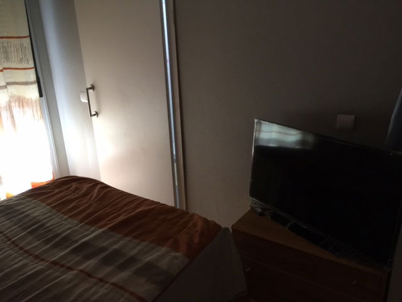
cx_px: 201
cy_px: 151
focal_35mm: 29
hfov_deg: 61.7
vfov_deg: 48.2
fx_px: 337
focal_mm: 4.15
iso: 200
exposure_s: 1/33
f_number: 2.2
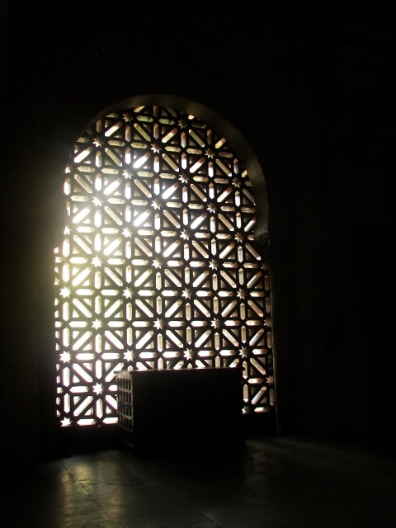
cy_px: 264
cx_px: 198
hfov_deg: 39.7
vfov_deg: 51.4
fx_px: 549
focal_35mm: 36
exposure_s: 1/15
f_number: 2.8
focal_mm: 6
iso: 100
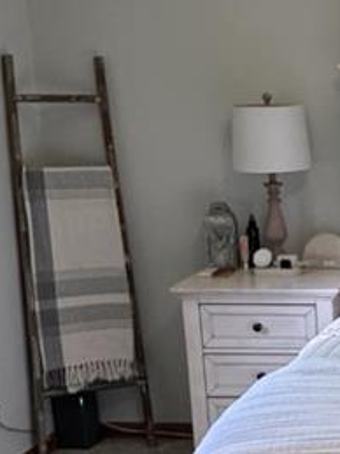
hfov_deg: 16.1
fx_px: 1062
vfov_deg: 23.9
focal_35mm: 81
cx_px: 560
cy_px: 340
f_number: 2.2
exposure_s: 1/60
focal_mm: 2.22
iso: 200
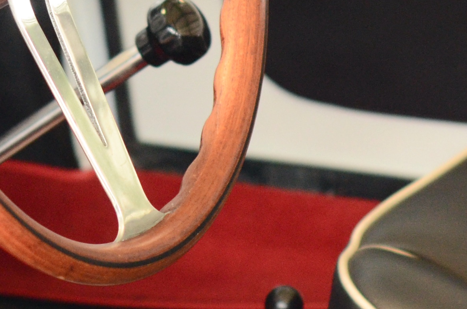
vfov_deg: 4.4
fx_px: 4052
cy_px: -3
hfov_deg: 6.6
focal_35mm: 313
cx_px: 49
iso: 1000
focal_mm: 50
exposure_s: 1/100
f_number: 2.8
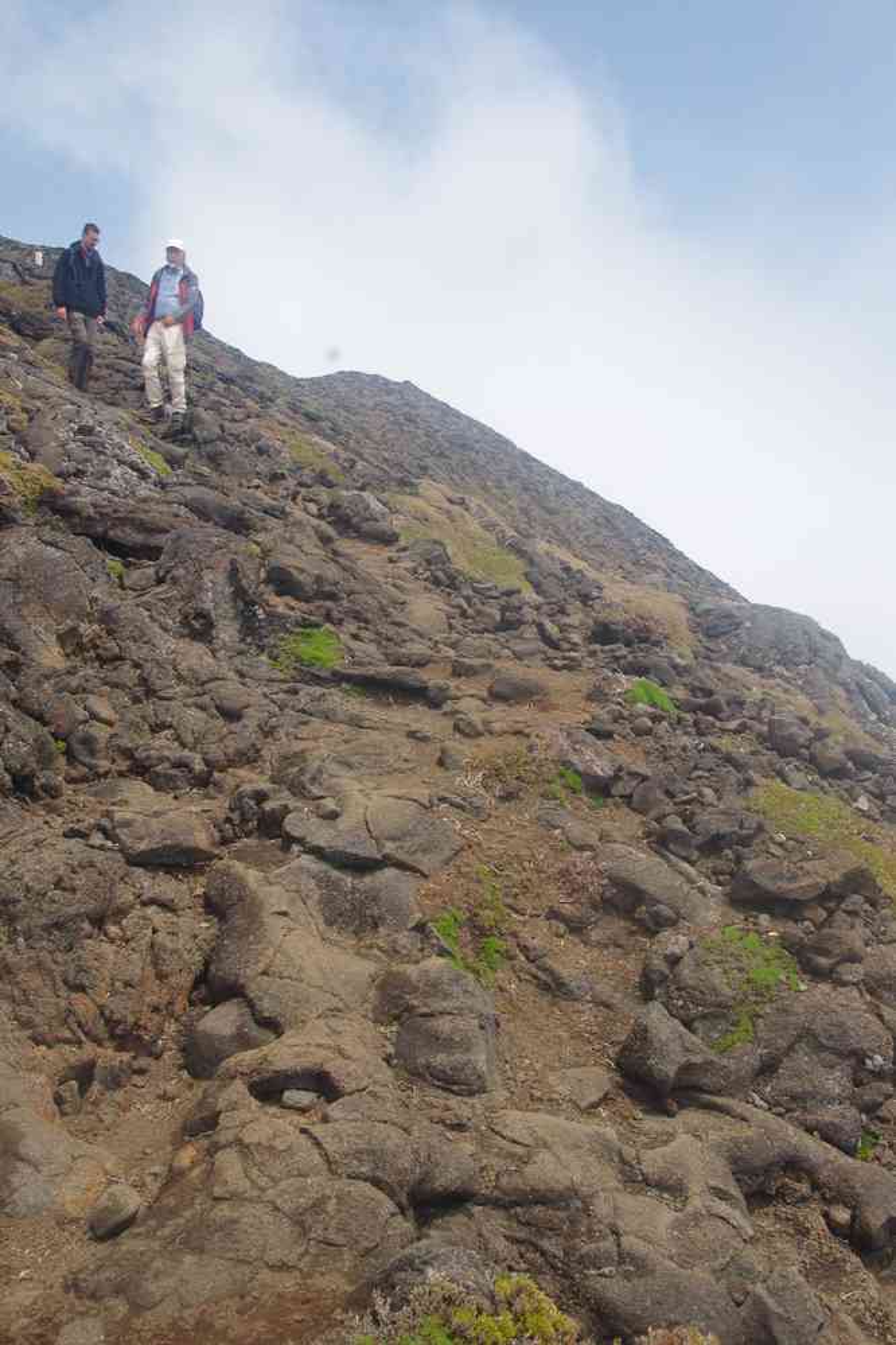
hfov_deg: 41.7
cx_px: 448
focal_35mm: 32
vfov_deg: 59.5
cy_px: 672
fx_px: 1176
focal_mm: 21
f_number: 11
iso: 200
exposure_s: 1/60
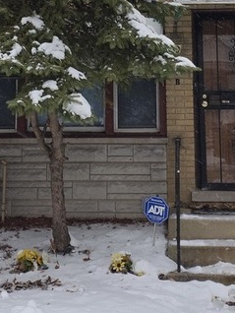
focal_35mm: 78
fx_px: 705
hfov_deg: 18.9
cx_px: 123
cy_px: 32
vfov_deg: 24.3
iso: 16
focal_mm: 6.3
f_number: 1.7
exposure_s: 1/120
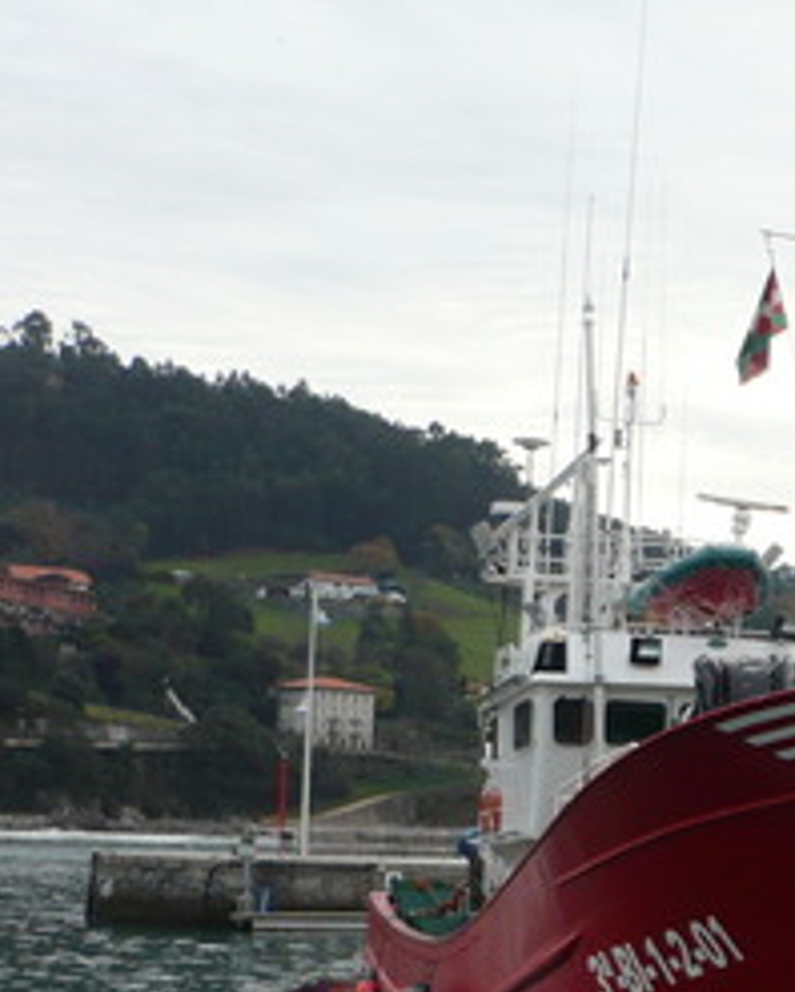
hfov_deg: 14.7
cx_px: 1273
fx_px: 2820
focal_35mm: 96
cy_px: 835
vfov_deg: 19.7
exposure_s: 1/500
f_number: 2.8
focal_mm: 5.8
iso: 100
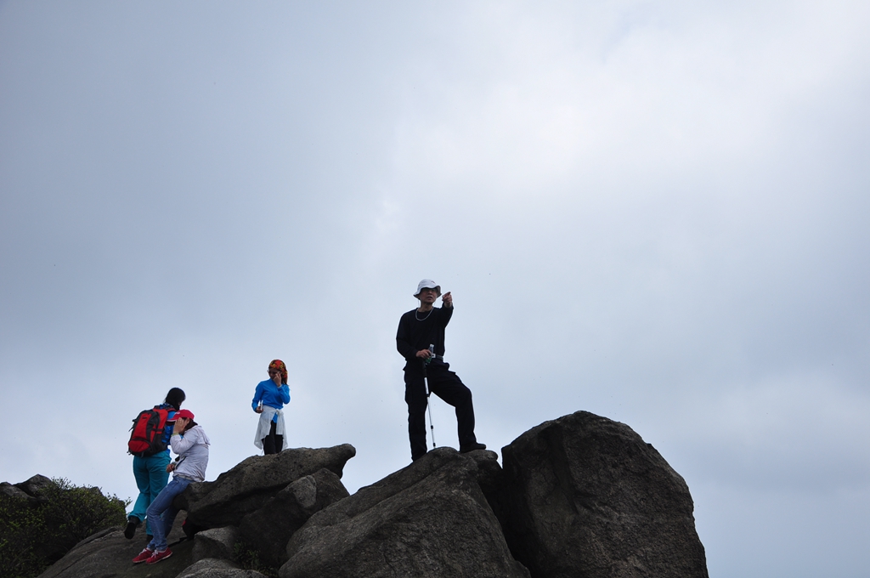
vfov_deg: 39.9
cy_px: 289
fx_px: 796
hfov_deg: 57.3
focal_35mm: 33
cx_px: 435
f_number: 7.1
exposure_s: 1/1000
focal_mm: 22
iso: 200
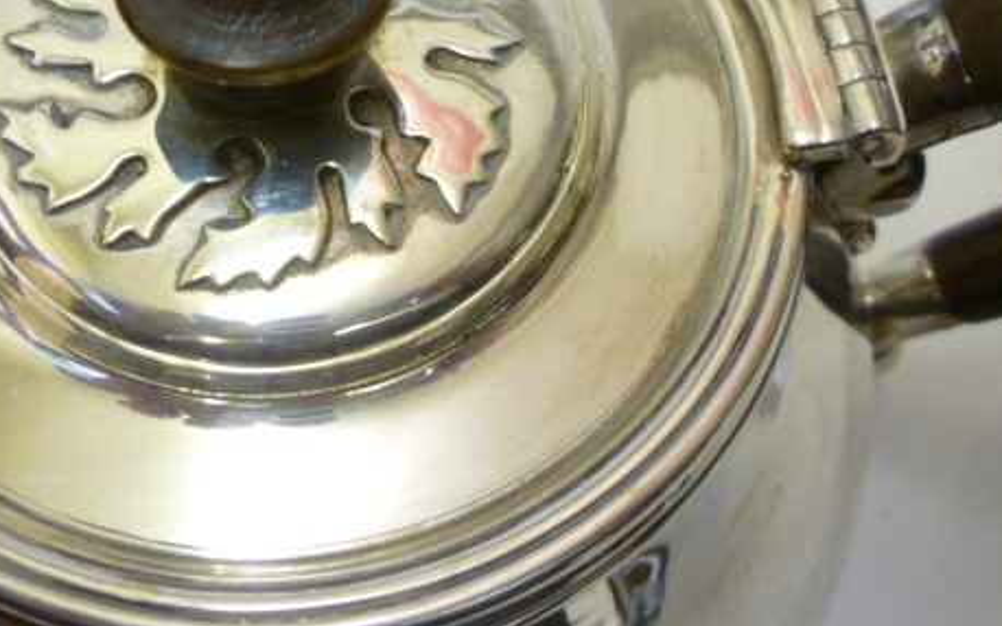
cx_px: 368
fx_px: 1174
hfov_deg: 45.8
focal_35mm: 43
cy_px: 138
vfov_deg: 29.3
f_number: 3.3
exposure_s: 1/30
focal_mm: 5.2
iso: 200
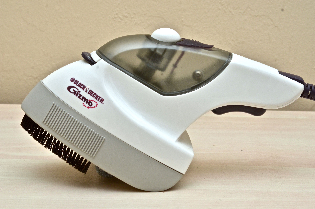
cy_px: 104
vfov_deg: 13.0
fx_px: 917
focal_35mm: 105
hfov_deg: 19.5
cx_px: 158
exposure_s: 1/80
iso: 320
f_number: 14
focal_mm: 70
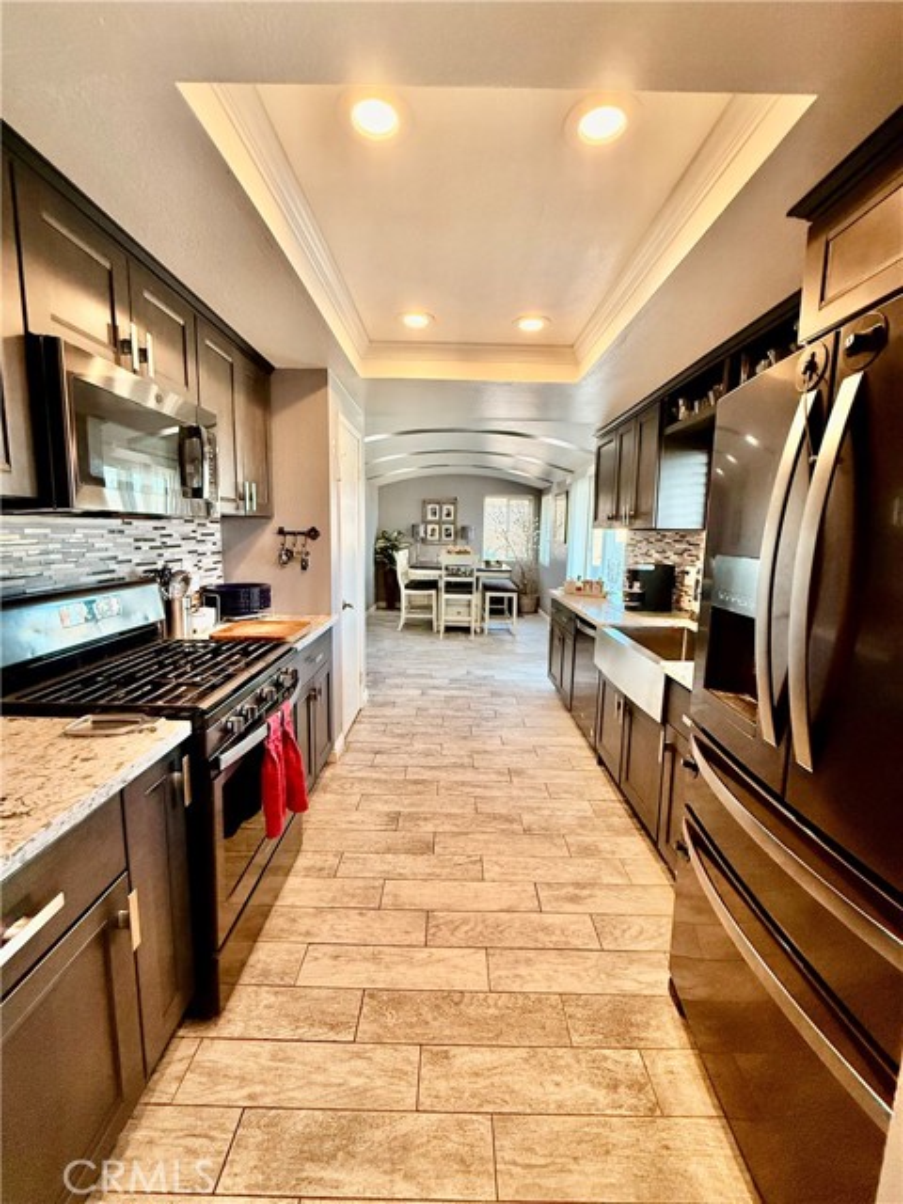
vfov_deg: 102.1
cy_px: 602
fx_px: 487
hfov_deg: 85.7
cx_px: 452
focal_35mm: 14
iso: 400
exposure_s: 1/120
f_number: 2.2
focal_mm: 2.22
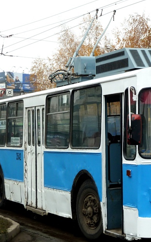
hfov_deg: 12.6
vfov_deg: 20.2
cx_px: 146
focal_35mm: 103
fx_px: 678
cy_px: 116
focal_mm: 9.7
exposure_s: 1/60
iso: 80
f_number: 3.9
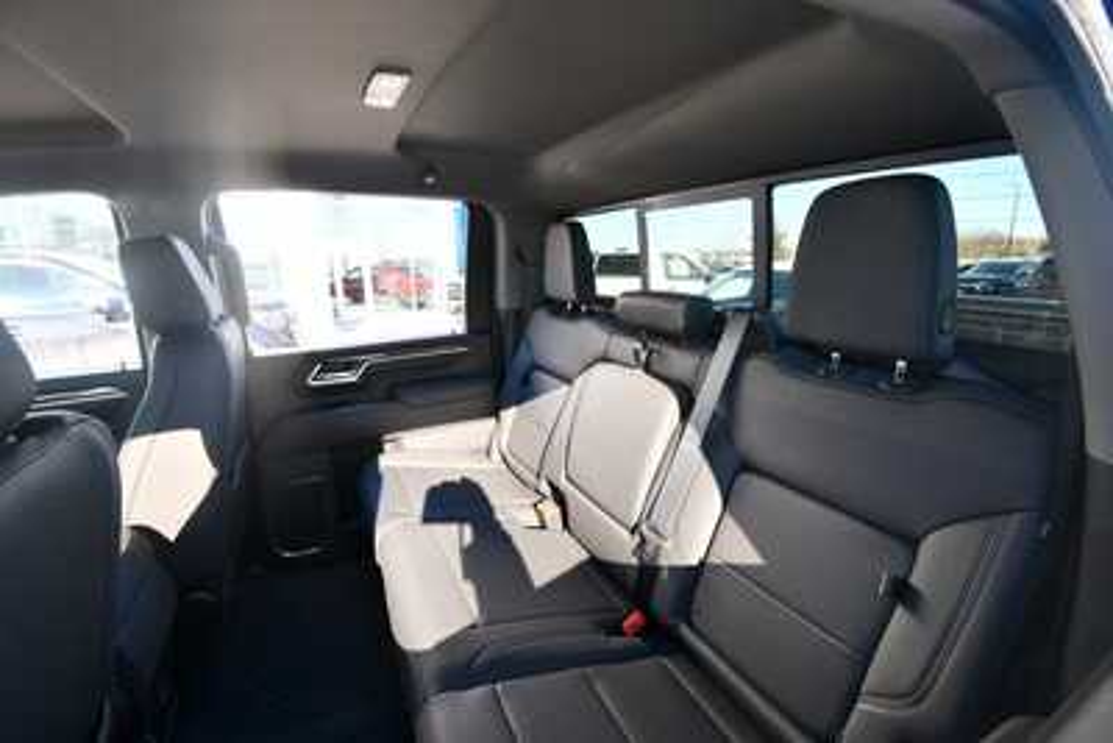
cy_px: 372
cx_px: 556
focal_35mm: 15
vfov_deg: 77.4
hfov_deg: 100.4
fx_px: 464
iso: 400
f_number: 5
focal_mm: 10
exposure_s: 1/250
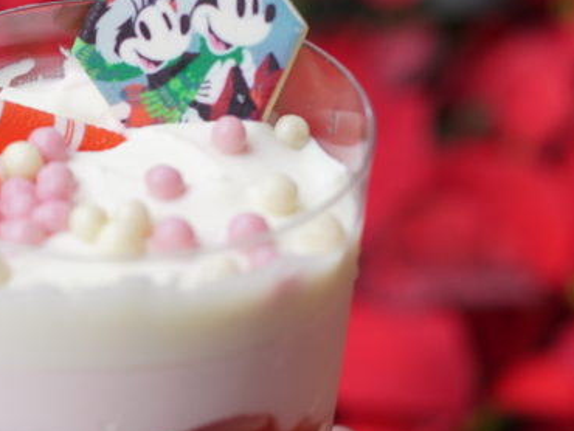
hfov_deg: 12.6
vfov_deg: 9.5
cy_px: 267
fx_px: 2588
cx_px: 163
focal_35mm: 156
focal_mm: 50
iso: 125
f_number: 4
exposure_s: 1/160
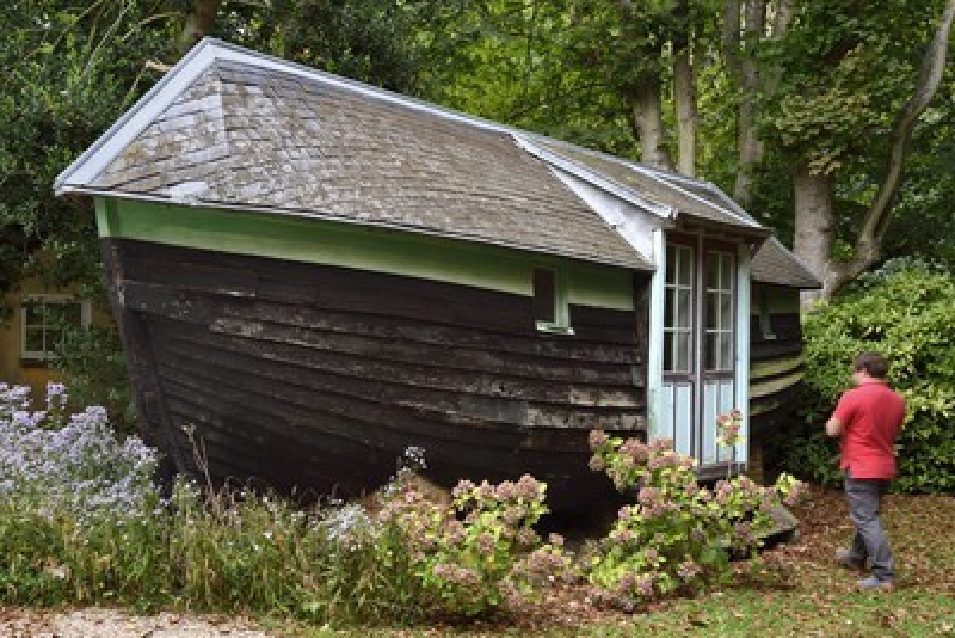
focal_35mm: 42
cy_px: 313
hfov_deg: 46.4
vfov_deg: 31.9
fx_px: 1115
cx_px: 466
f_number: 11
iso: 1250
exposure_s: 1/20
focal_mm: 40
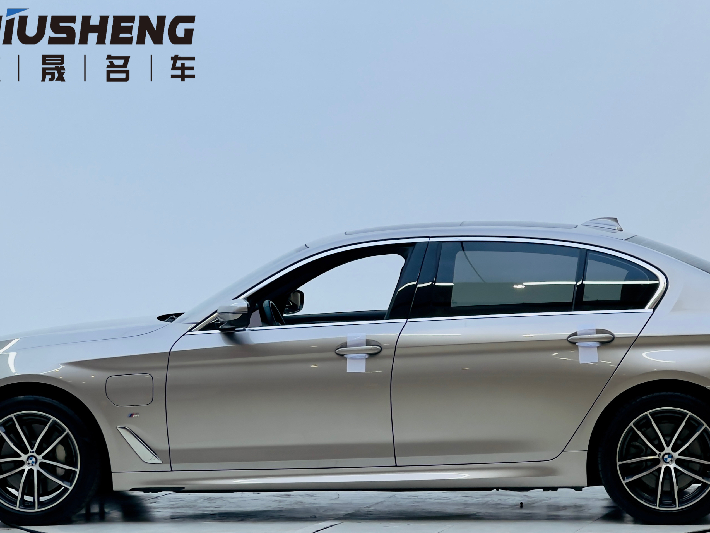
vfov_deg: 12.1
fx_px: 2502
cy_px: 351
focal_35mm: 122
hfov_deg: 16.1
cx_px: 386
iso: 32
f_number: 2.8
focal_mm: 9
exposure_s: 1/141
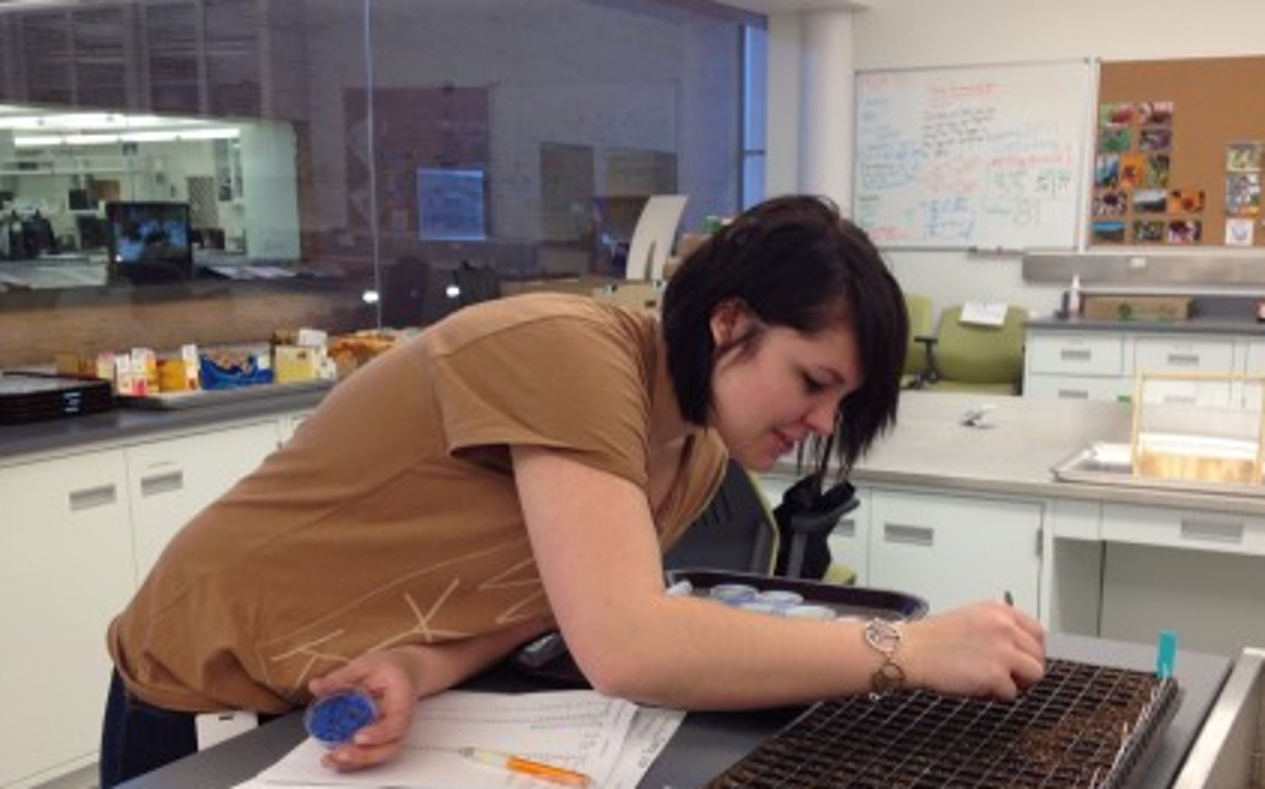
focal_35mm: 44
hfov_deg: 45.2
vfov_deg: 29.0
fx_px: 1516
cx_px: 704
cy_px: 520
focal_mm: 4.28
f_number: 2.4
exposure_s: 1/20
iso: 50
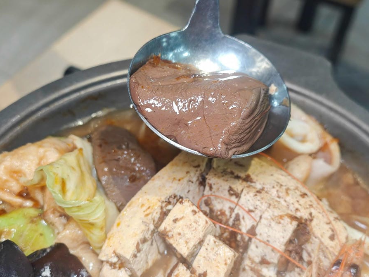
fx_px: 501
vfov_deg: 30.9
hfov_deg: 40.4
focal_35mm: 47
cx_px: 211
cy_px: 139
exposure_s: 1/120
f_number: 2.8
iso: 400
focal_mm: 8.72
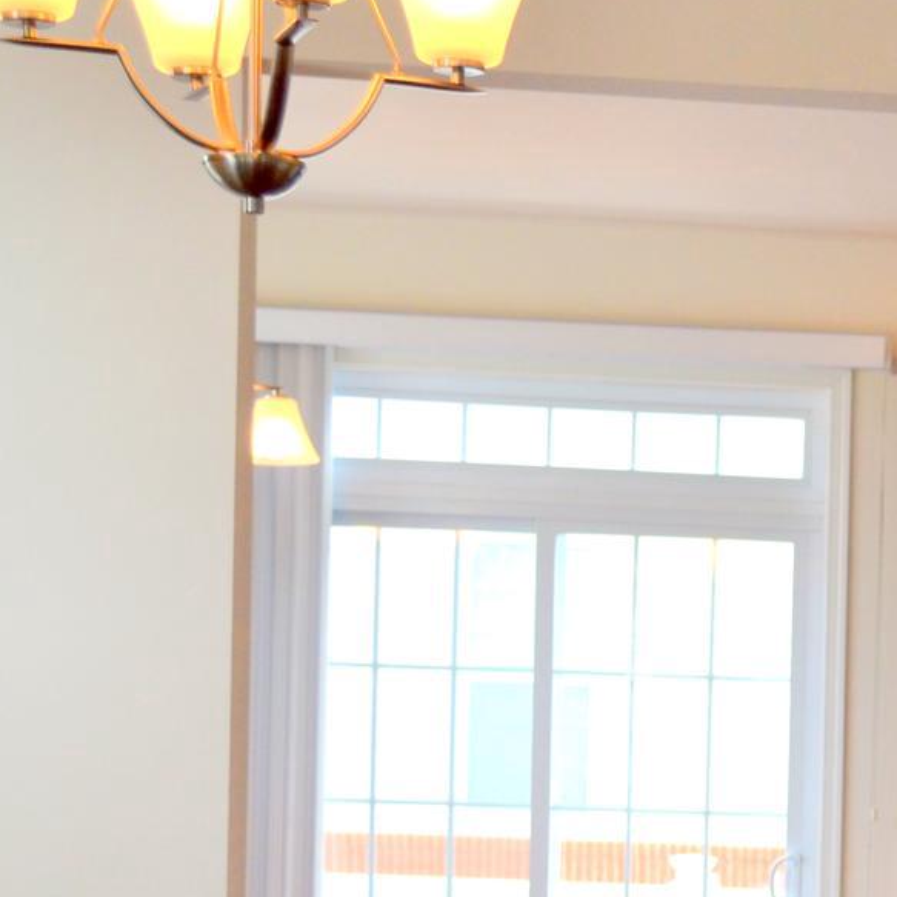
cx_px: 1342
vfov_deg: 13.2
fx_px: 3796
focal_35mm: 129
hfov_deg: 12.8
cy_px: 1035
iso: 400
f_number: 5
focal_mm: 29
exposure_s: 1/100
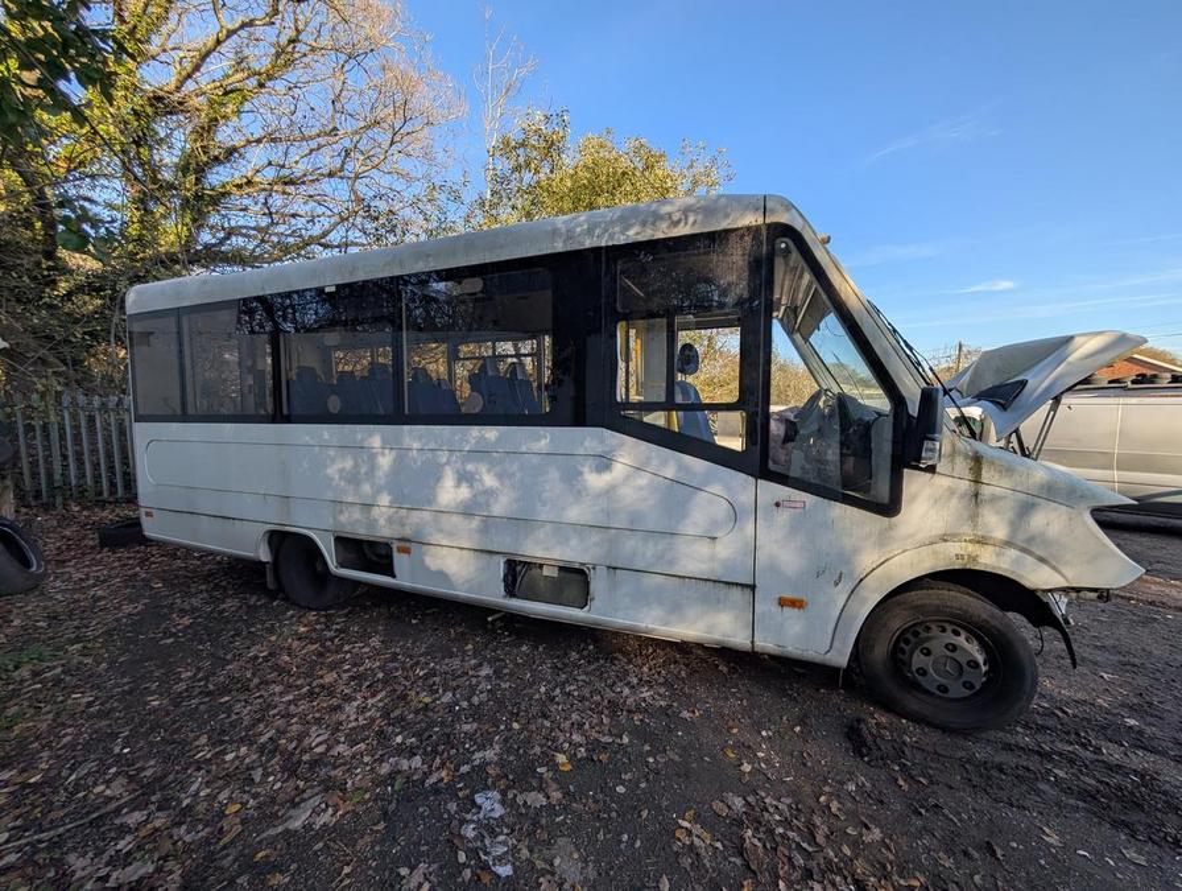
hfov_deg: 110.4
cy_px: 446
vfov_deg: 94.7
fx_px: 410
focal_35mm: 12
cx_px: 591
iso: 52
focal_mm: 2.02
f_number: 1.7
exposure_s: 1/1126
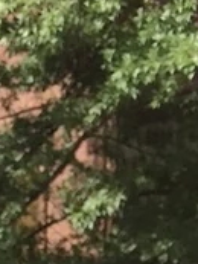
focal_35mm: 214
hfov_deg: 6.4
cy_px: 629
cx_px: -385
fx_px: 1630
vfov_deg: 8.5
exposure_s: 1/670
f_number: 2.2
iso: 32
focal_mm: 4.15
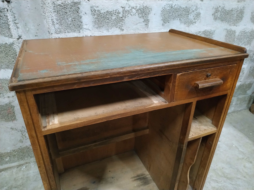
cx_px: 127
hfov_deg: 71.6
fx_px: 176
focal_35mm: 24
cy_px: 95
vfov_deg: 56.8
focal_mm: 3.94
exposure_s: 1/20
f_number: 1.9
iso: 1250
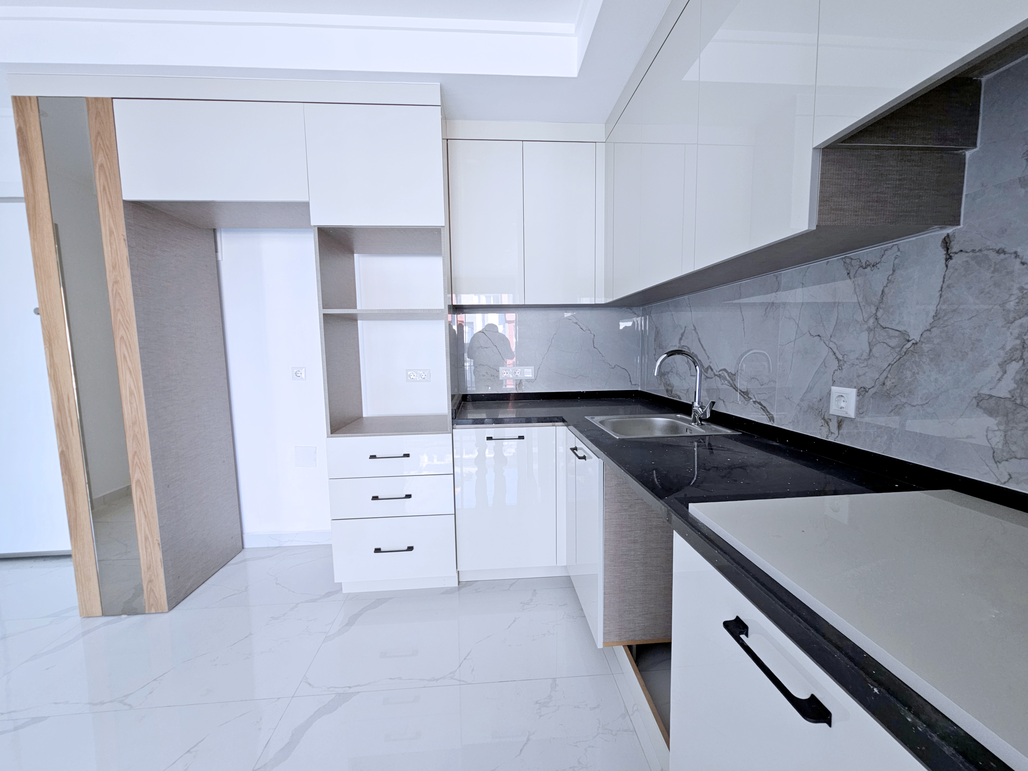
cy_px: 386
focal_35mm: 13
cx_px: 514
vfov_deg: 89.9
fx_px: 386
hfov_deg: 106.2
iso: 125
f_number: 2.2
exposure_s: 1/50
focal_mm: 2.2
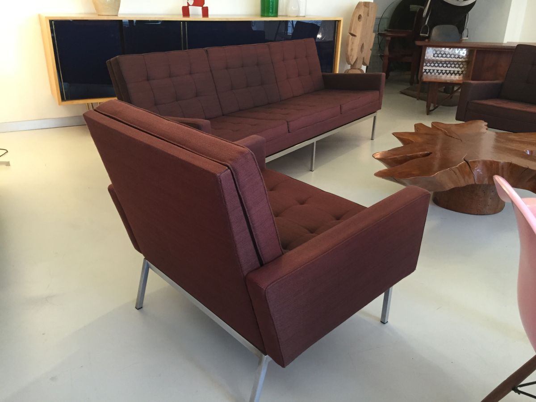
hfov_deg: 61.7
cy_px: 201
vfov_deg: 48.2
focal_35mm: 29
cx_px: 268
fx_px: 449
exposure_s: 1/33
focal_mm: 4.15
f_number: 2.2
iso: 200
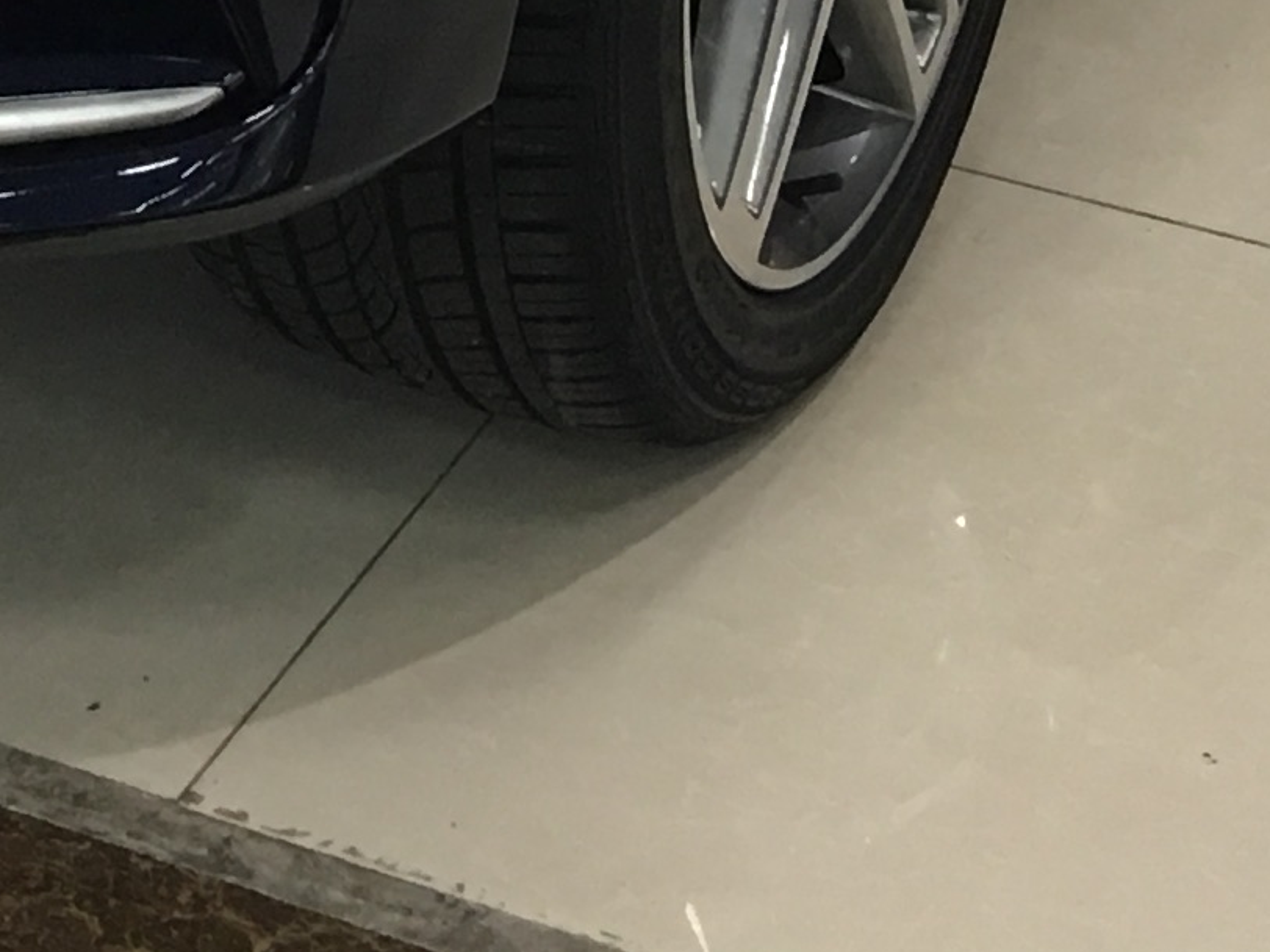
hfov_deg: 13.5
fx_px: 5283
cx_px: -50
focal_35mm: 144
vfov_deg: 9.2
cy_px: -1365
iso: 64
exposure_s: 1/17
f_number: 2.2
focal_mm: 4.15
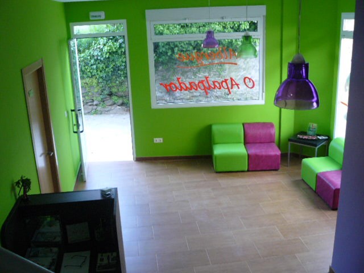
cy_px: 136
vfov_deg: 39.7
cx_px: 182
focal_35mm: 36
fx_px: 379
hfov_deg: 51.4
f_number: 2.8
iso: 200
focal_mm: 6
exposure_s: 1/20
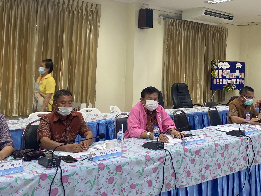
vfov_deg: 33.2
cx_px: 138
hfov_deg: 43.8
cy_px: 61
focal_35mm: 43
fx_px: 324
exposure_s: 1/50
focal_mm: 4.25
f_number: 1.8
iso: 100
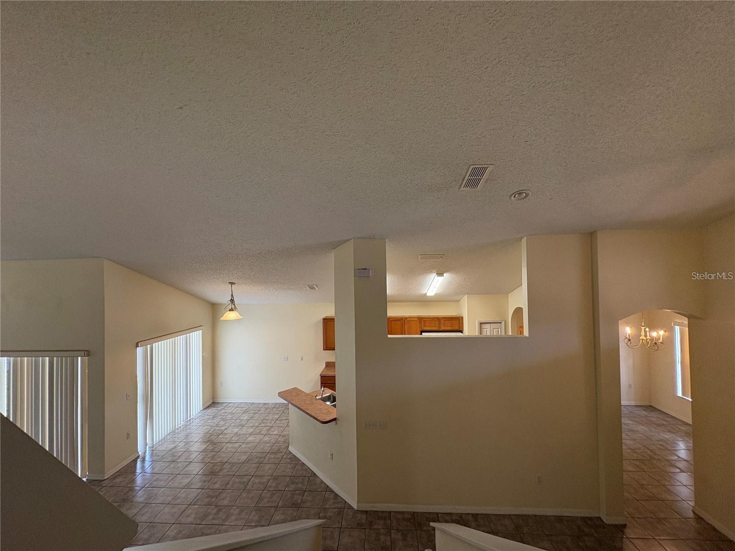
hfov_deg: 102.1
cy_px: 276
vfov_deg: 85.7
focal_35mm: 14
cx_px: 368
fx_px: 297
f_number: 2.2
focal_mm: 2.22
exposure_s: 1/120
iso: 200
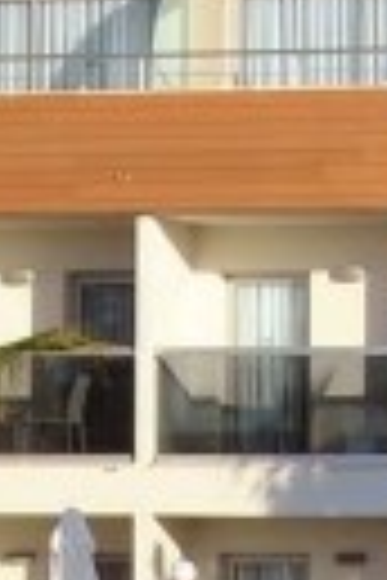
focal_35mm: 320
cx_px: 155
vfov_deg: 6.4
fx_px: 5160
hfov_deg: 4.3
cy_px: 769
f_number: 8
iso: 100
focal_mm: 24
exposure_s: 1/250
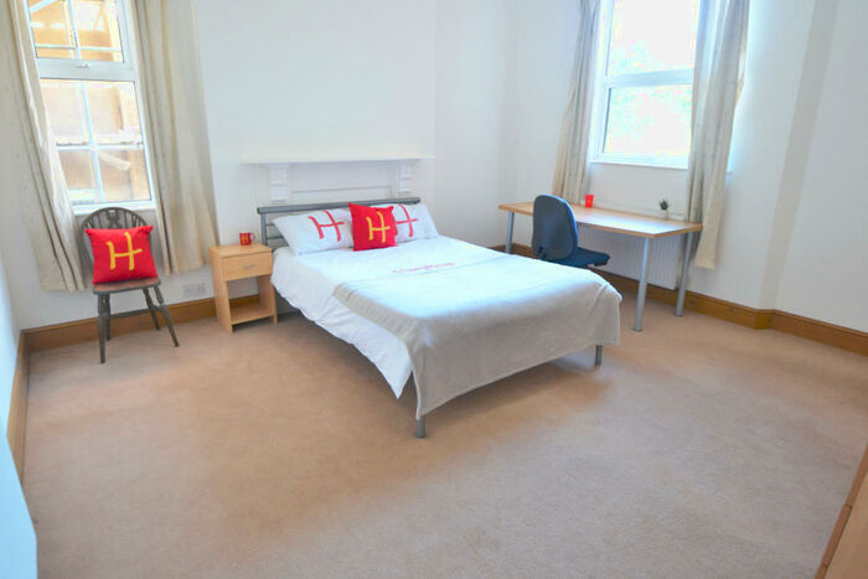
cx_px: 434
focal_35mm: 20
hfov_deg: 85.4
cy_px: 290
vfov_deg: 63.2
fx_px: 470
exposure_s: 1/60
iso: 800
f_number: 3.8
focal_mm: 13
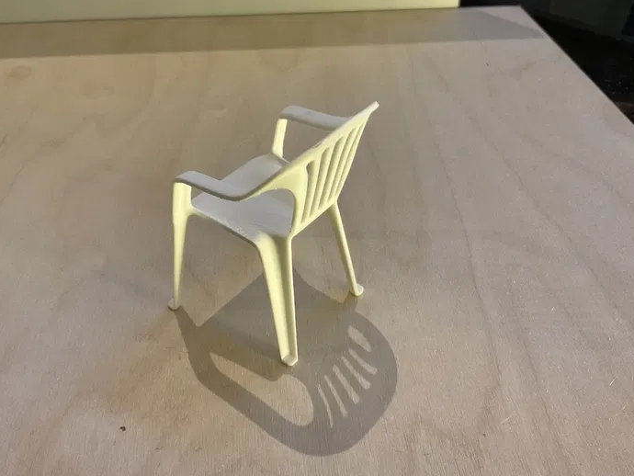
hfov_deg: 52.6
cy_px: 212
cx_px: 293
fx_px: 641
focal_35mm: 35
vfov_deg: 40.7
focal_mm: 3
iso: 100
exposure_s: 1/50
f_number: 1.8
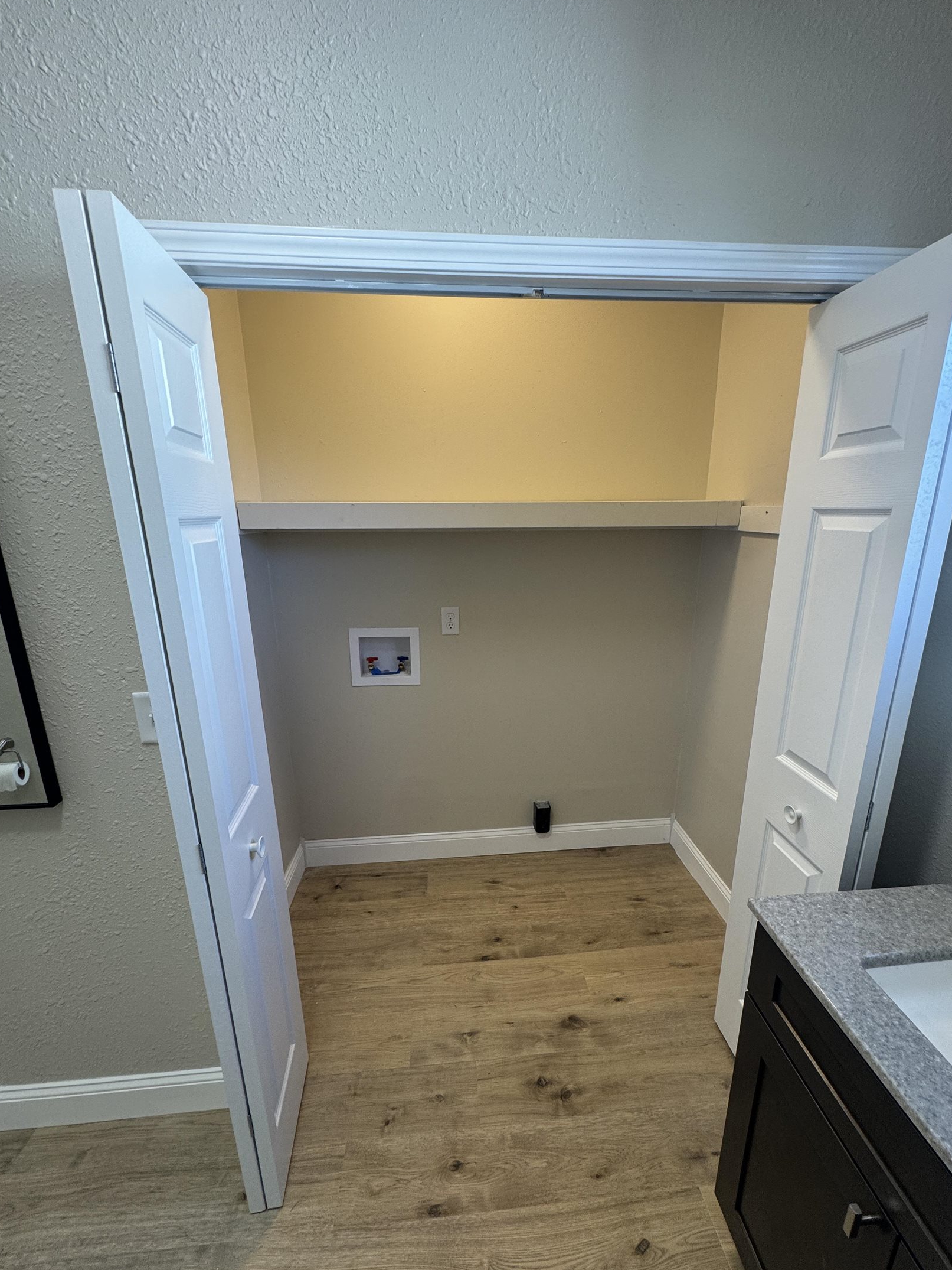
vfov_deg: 98.1
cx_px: 494
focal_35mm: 15
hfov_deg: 81.7
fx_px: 550
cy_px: 672
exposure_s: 1/120
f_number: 2.2
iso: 125
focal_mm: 2.22
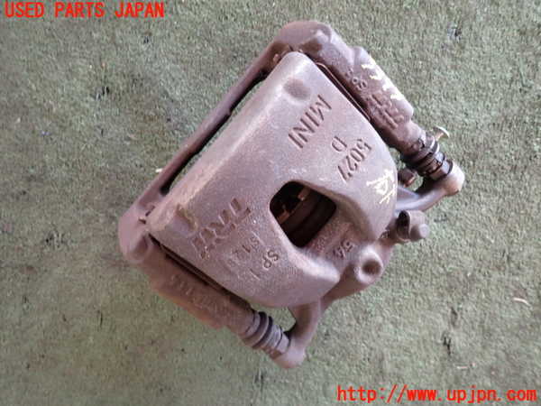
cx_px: 270
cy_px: 203
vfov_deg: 54.9
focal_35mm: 25
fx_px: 391
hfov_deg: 69.4
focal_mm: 4.5
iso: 200
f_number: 2
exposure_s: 1/40
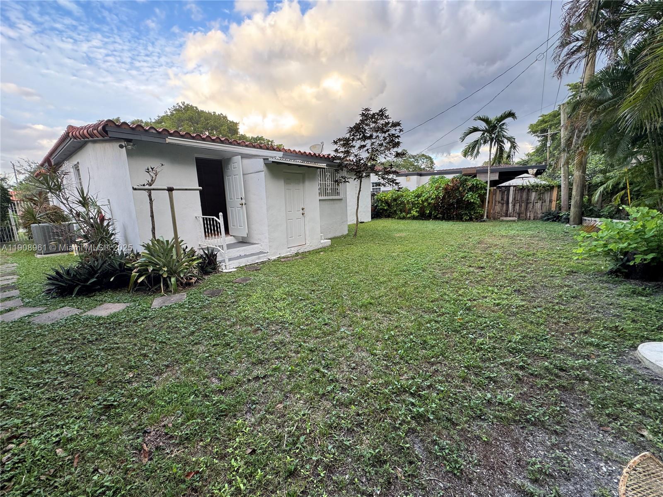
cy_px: 248
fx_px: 268
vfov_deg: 85.7
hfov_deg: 102.1
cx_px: 332
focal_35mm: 14
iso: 64
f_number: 2.2
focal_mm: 2.22
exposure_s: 1/99
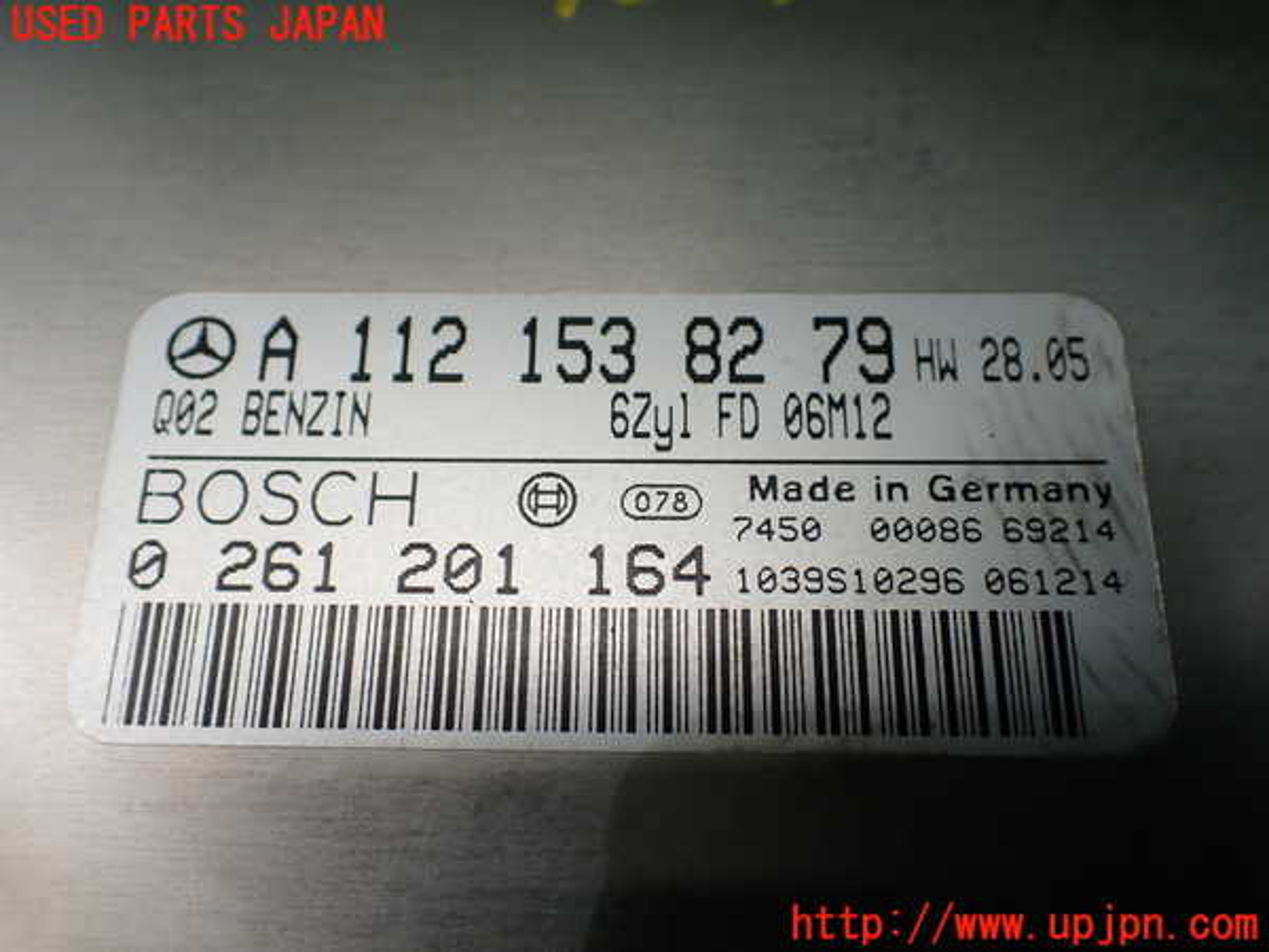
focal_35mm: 30
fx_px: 1100
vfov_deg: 46.8
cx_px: 634
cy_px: 476
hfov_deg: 60.0
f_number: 2.3
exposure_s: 1/125
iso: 125
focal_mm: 5.4
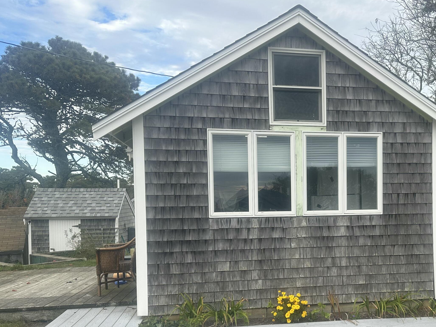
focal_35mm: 35
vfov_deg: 40.2
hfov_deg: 50.9
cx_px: 315
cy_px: 219
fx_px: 441
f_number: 1.78
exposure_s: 1/903
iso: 80
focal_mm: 6.86
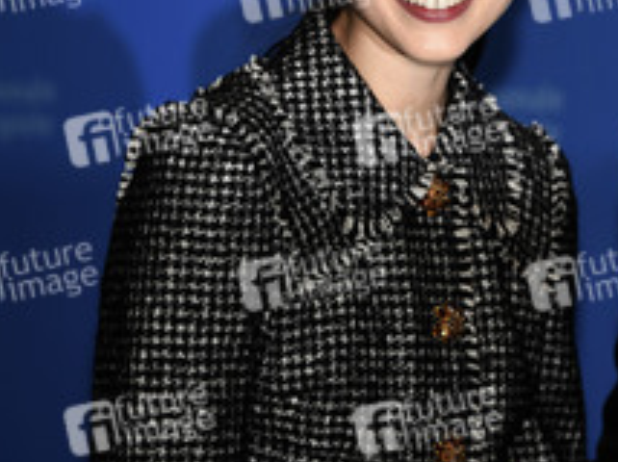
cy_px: 61
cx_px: 640
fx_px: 5600
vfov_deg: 4.7
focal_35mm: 314
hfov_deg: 6.3
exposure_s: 1/500
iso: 640
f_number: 3.5
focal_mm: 155
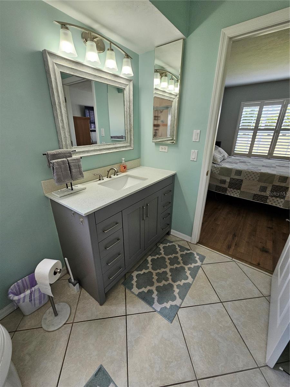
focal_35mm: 13
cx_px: 145
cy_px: 194
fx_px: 145
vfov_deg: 106.2
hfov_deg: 89.9
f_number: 2.2
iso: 64
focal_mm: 2.2
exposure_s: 1/60
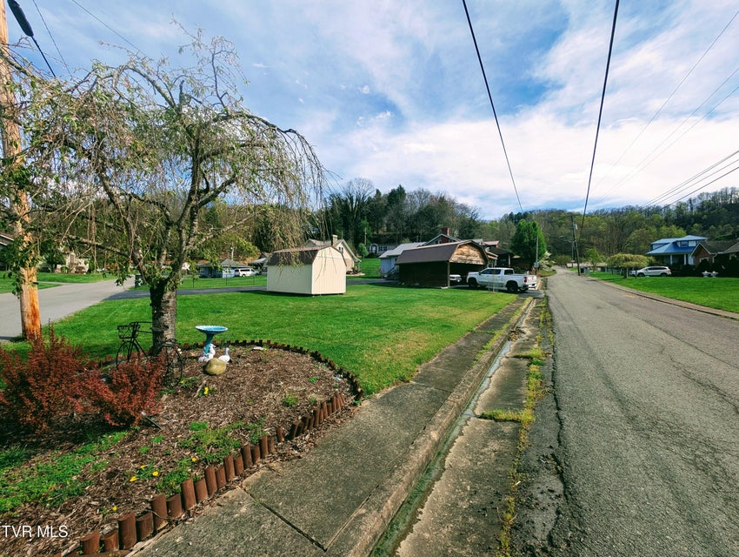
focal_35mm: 12
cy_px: 278
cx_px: 370
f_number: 1.95
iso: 44
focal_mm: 2.23
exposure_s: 1/1733
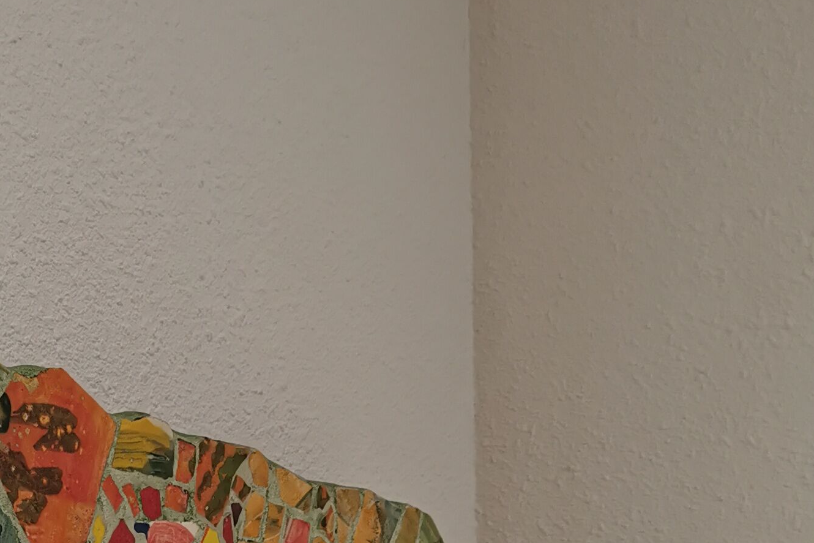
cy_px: 853
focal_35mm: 77
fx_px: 1741
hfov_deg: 25.9
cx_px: 190
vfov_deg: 16.0
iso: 50
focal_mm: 5.58
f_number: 1.8
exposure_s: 1/131
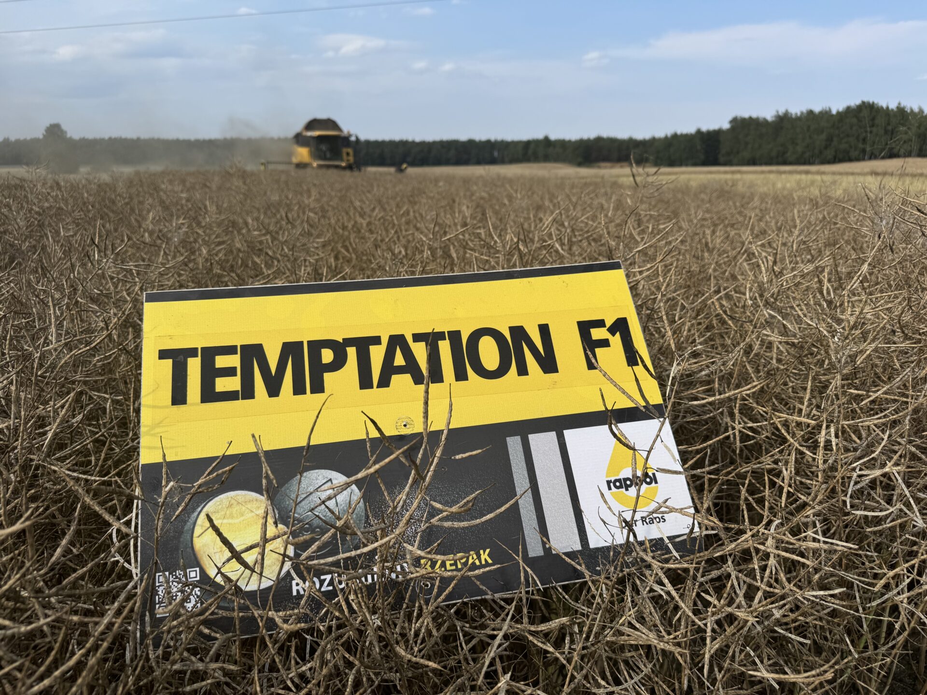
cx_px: 464
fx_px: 643
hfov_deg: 71.6
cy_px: 348
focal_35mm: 24
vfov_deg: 56.8
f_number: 1.78
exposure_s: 1/3802
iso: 80
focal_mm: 6.76
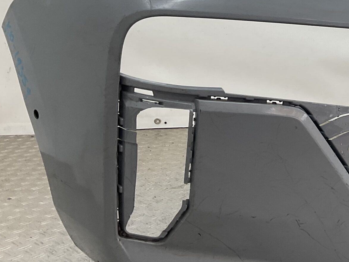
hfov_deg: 28.6
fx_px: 635
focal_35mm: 63
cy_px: 74
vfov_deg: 23.1
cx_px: 356
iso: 20
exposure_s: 1/100
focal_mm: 3
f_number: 1.8
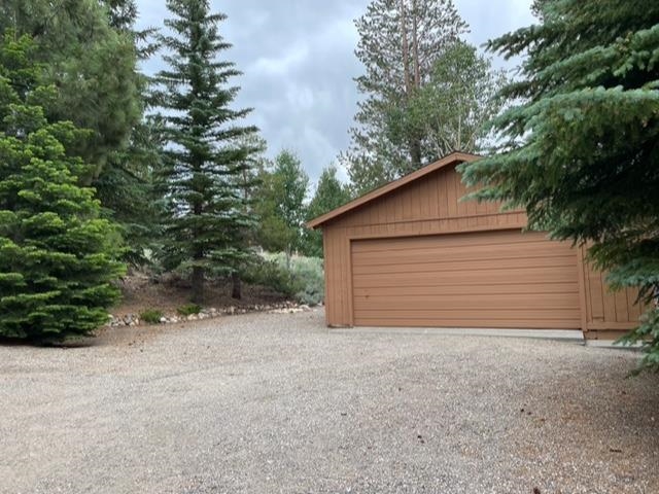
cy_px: 247
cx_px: 330
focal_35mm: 26
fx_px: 495
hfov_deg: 67.3
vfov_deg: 53.1
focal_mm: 4.2
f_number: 1.6
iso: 40
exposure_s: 1/121
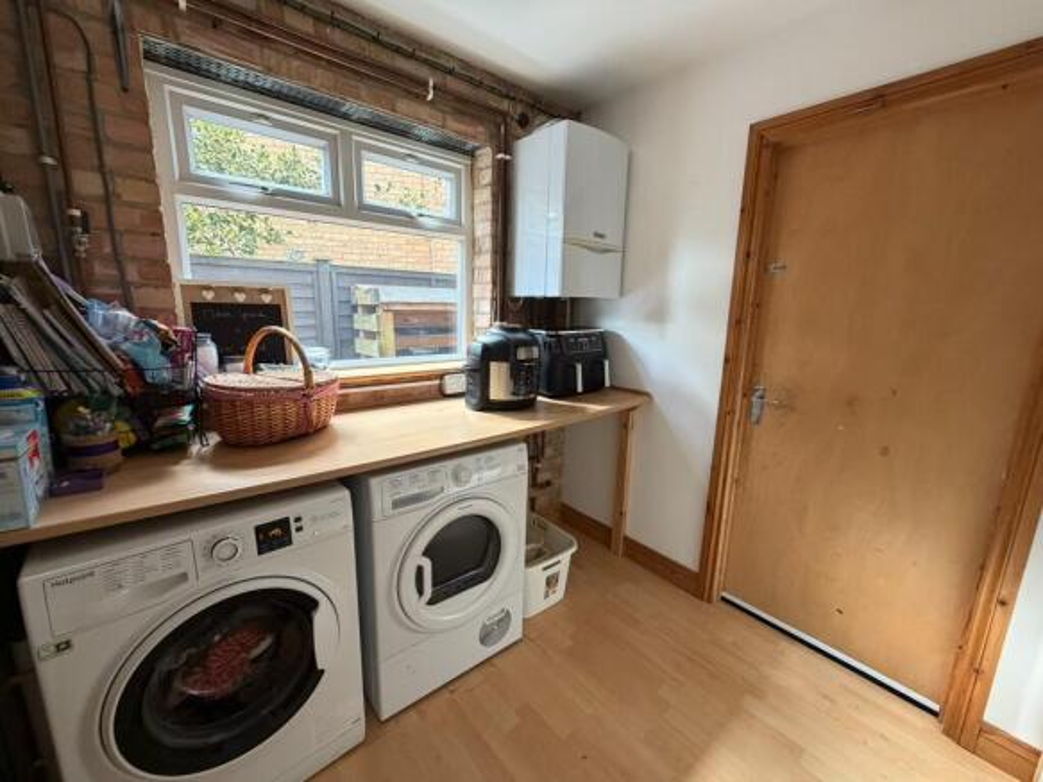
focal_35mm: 14
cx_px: 522
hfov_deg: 102.1
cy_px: 391
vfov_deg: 85.7
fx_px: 422
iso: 320
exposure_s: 1/77
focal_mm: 2.22
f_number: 2.2
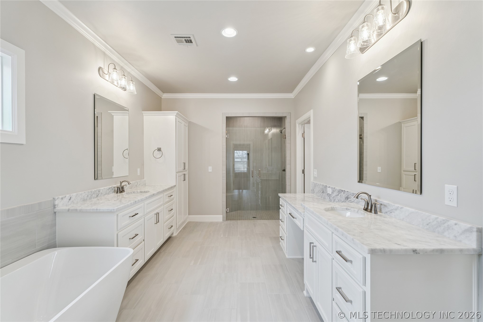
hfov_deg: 96.7
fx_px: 215
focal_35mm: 16
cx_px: 242
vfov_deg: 73.7
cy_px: 161
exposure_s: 1/30
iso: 200
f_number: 5.6
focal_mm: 16
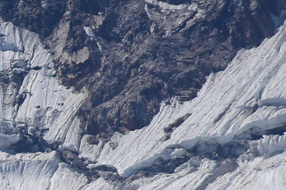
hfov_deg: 2.0
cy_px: 114
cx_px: -245
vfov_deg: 1.4
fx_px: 8068
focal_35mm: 1016
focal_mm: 200
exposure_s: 1/4000
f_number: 8
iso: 800
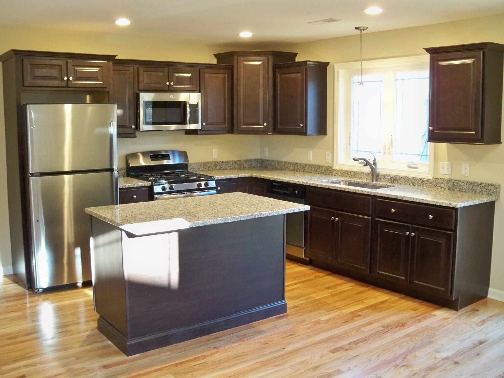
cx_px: 253
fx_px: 524
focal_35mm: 36
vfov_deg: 39.7
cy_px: 188
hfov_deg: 51.4
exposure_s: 1/25
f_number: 3.5
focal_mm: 6.2
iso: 400
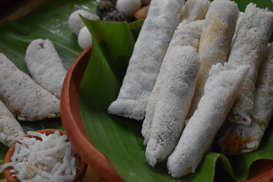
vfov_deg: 26.0
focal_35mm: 52
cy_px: 86
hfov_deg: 38.2
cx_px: 139
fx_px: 394
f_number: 3.8
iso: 3200
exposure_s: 1/400
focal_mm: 24
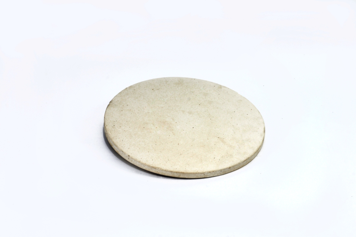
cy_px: 118
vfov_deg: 18.2
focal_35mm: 75
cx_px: 178
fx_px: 742
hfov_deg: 27.0
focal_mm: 50
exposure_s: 1/125
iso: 100
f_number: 16
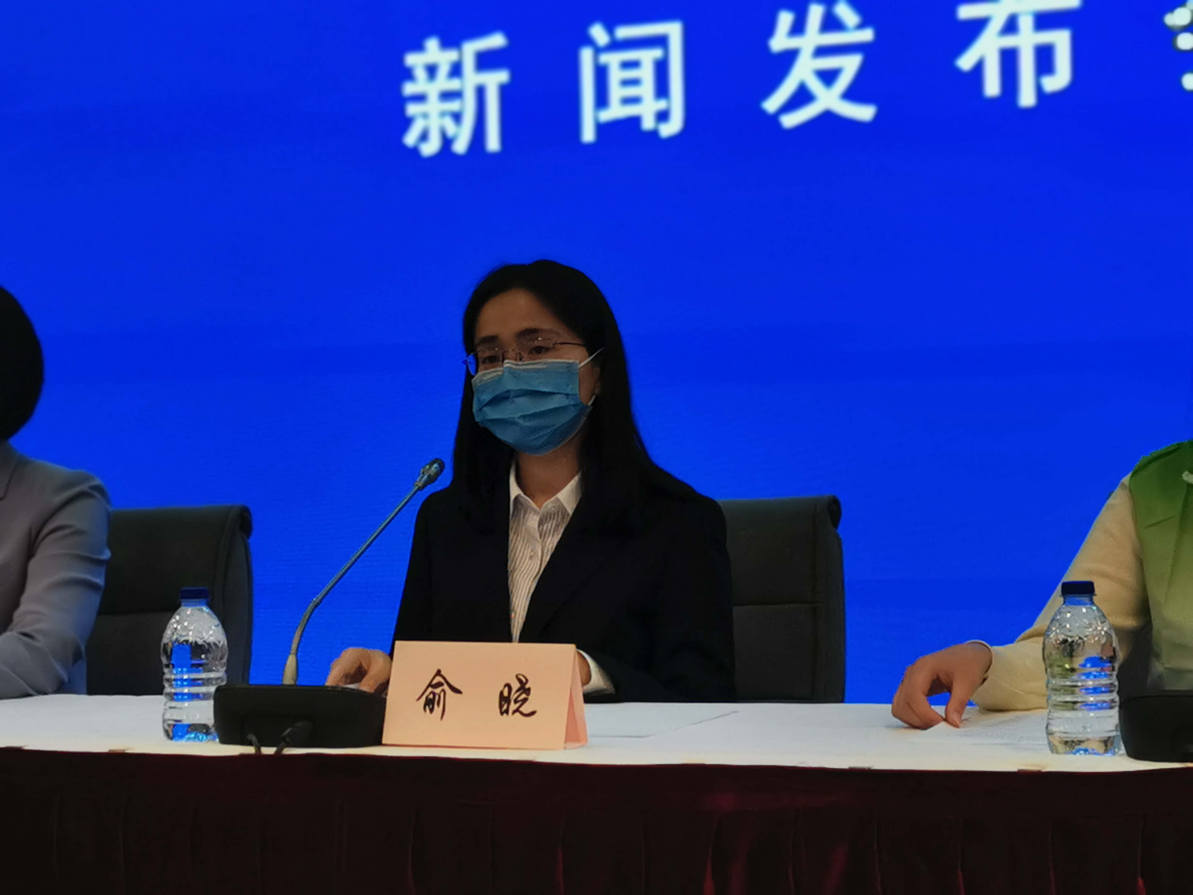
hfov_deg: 24.1
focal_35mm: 81
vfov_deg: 18.2
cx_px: 596
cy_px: 448
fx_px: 2792
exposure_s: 1/100
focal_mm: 5.58
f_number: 1.8
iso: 125
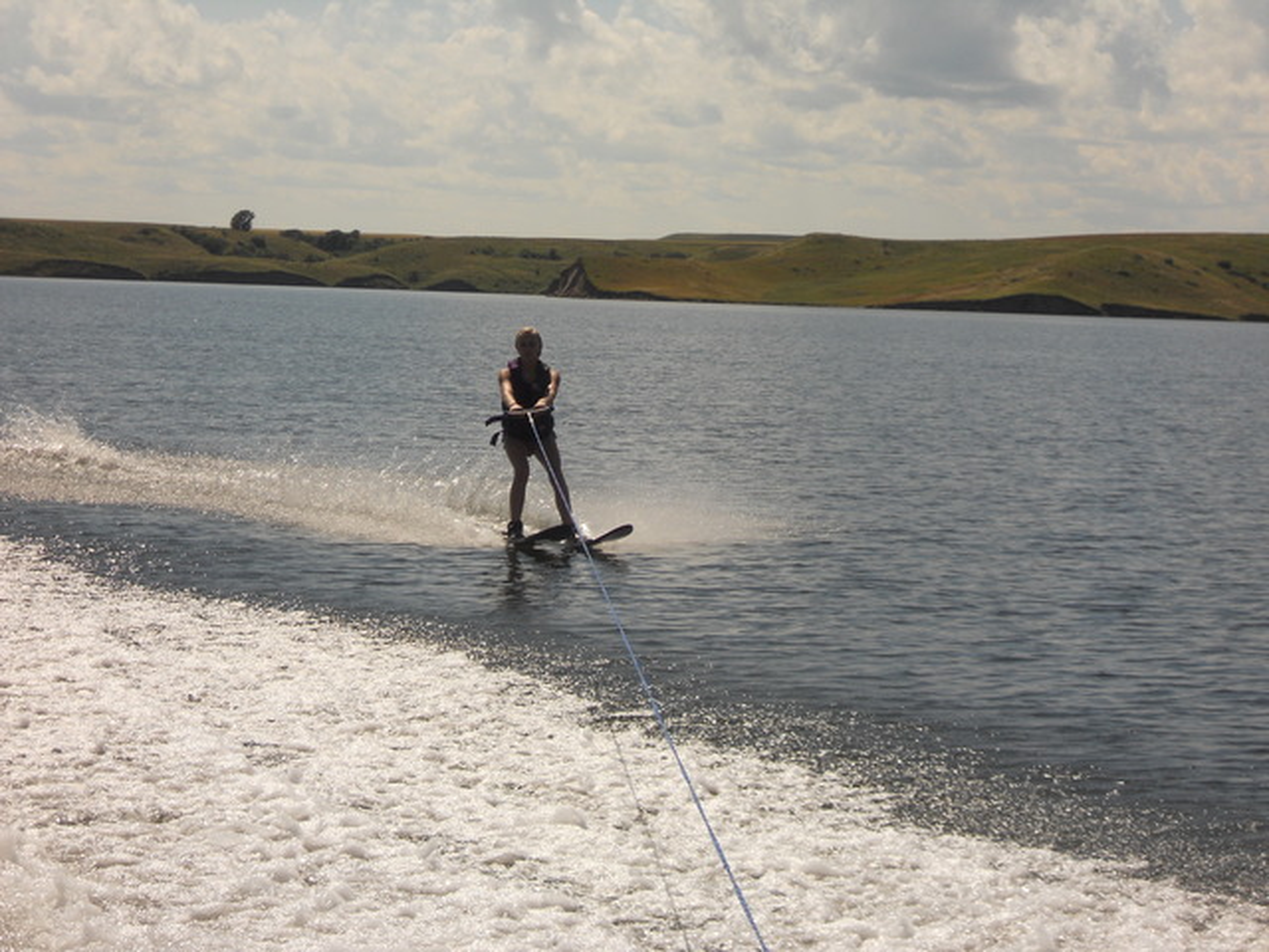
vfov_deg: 13.7
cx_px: 634
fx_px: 3959
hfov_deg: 18.2
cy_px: 476
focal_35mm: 108
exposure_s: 1/800
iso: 80
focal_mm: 19.6
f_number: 5.9
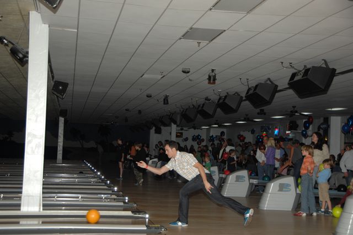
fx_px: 617
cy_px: 118
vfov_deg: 21.5
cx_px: 176
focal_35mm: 63
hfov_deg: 31.9
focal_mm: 42
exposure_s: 1/125
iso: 200
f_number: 4.5
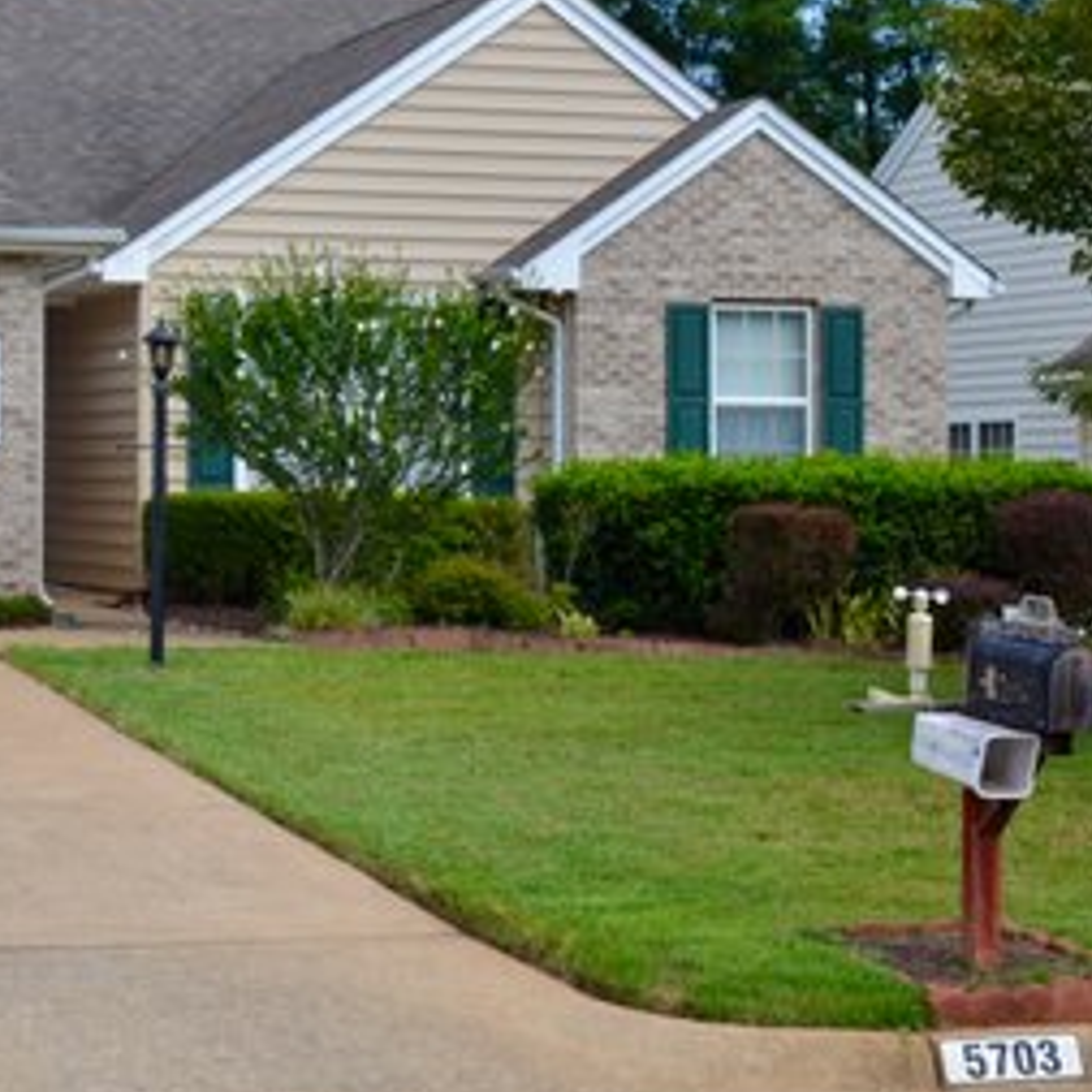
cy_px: 347
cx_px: 26
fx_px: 2933
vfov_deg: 21.0
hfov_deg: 20.5
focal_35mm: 82
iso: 100
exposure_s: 1/250
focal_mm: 23
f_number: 8
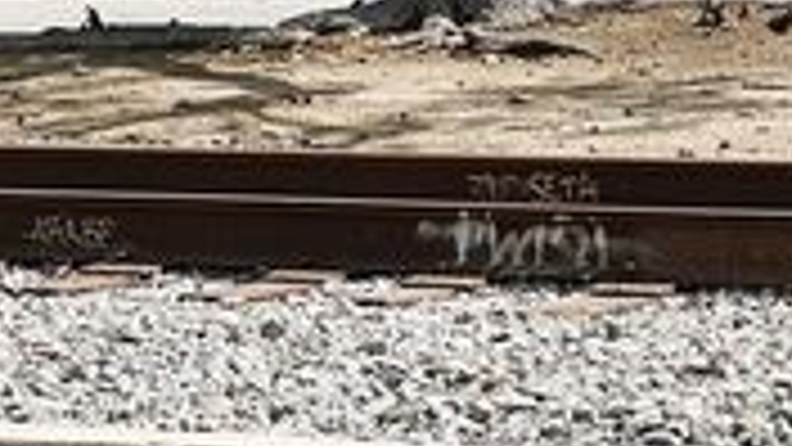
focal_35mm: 238
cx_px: 572
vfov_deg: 5.0
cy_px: -309
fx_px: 4998
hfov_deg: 9.0
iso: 32
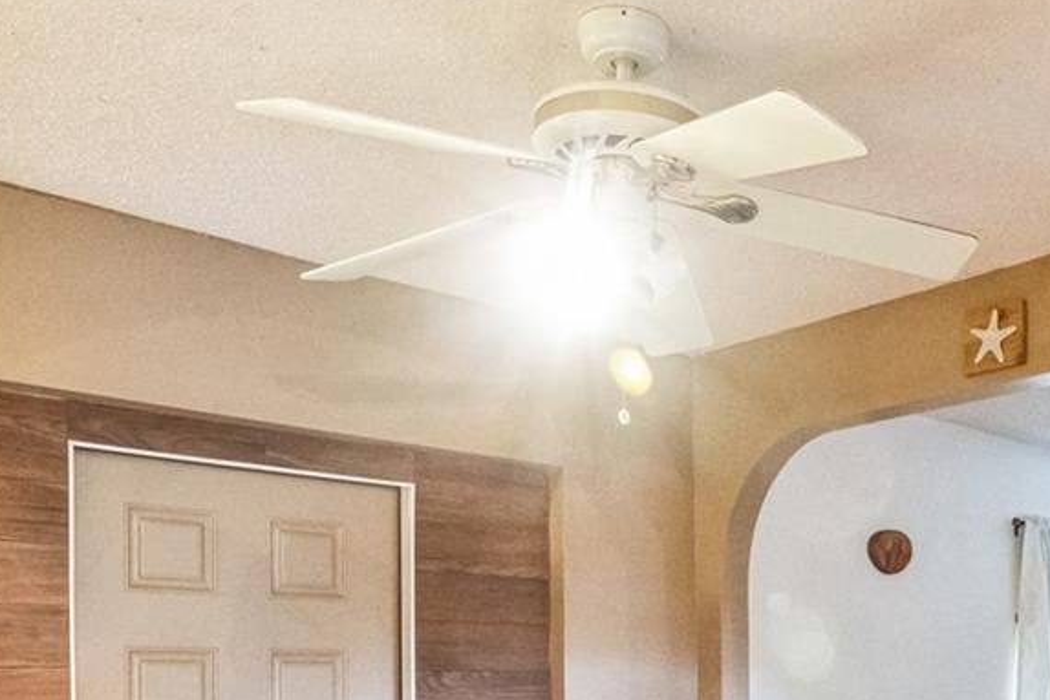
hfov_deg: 46.5
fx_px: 1138
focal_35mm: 39
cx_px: 865
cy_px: 716
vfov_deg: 31.4
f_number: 6.3
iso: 5000
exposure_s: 1/20
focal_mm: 14
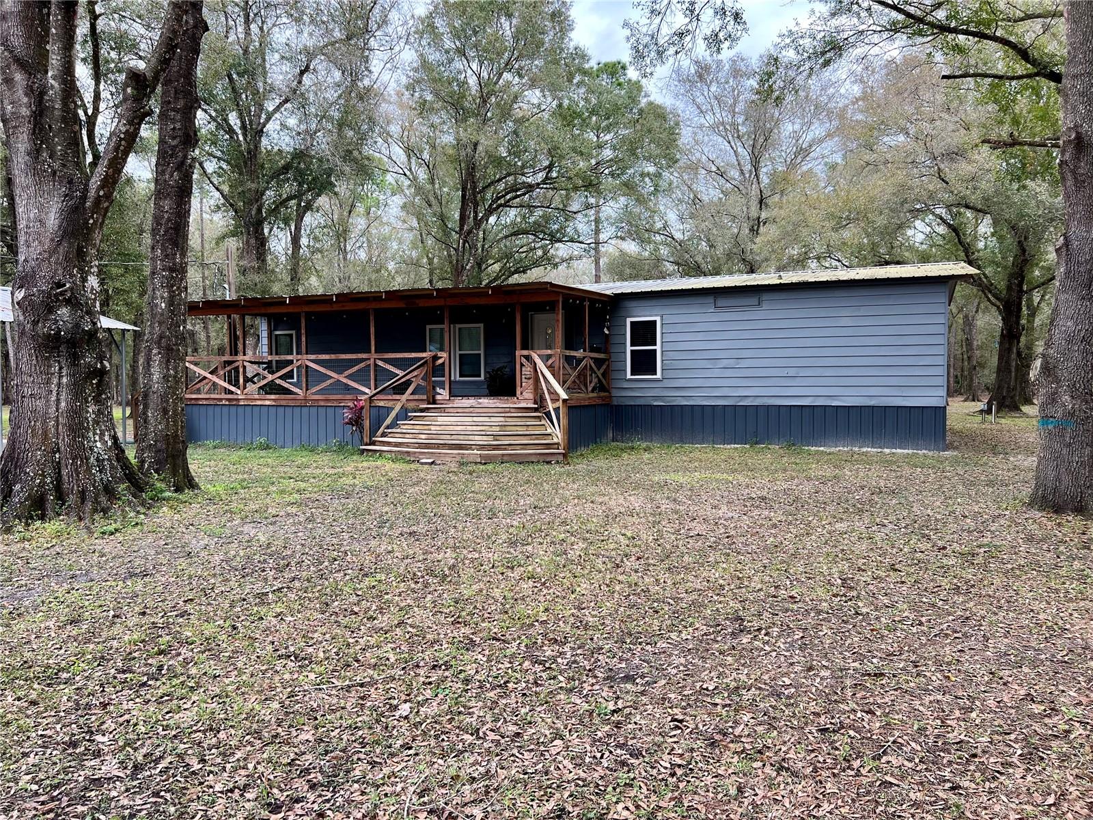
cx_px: 546
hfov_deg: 67.3
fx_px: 821
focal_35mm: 26
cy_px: 410
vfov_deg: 53.1
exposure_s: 1/541
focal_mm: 5.7
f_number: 1.5
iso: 50
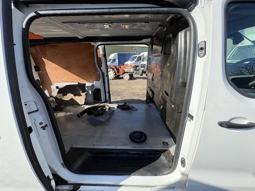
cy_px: 96
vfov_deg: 85.7
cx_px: 128
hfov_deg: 102.1
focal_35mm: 14
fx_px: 103
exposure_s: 1/505
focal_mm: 2.22
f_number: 2.2
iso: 64
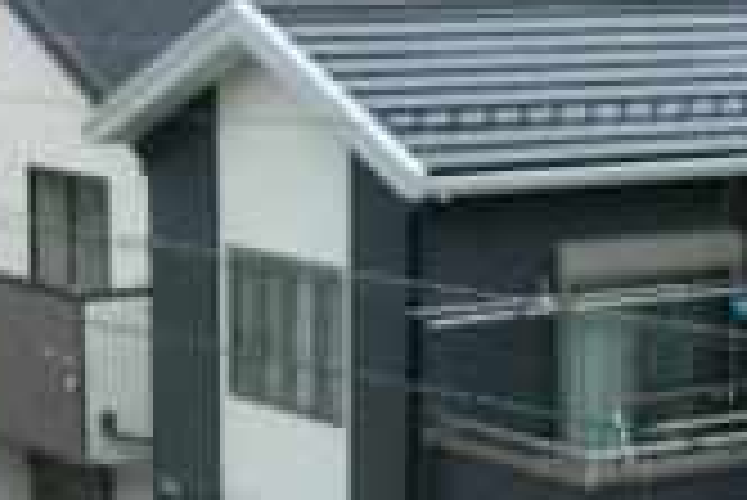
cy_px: 824
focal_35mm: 140
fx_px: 2907
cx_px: 441
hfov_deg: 14.6
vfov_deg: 9.5
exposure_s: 1/250
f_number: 3.1
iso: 64
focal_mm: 6.3
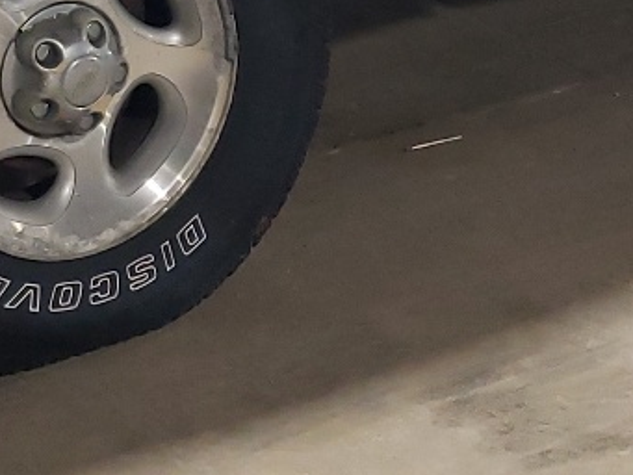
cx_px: 308
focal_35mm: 122
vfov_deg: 11.6
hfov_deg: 16.1
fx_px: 2232
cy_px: -252
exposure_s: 1/60.2
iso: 239
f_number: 1.5
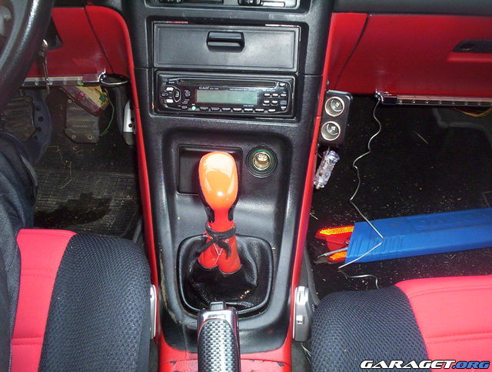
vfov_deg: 37.9
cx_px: 246
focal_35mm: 38
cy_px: 186
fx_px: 541
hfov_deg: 48.9
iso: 140
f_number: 4.5
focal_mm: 4.99
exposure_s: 1/60
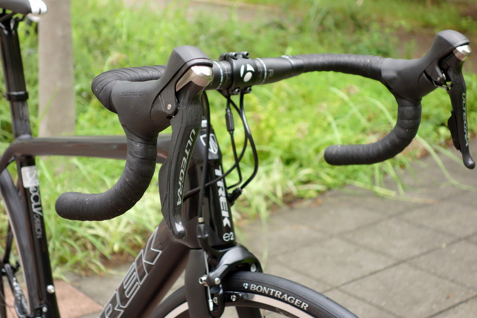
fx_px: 941
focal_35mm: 71
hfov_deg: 28.4
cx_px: 238
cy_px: 159
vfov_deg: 19.2
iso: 800
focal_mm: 26.26
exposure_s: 1/60
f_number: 4
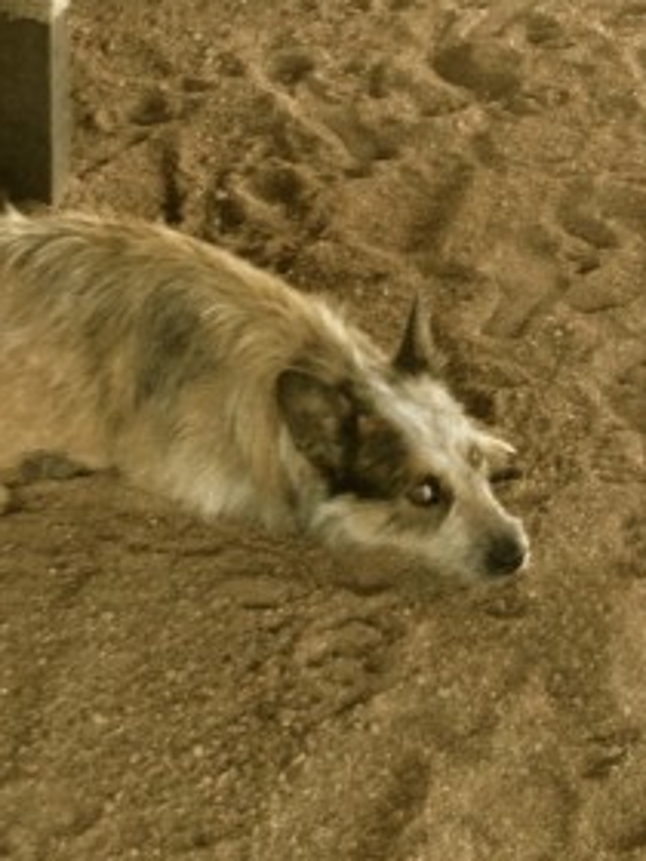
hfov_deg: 11.5
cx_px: 95
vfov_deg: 14.2
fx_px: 3185
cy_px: -517
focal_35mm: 128
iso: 160
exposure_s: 1/20
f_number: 2.4
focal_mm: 4.28
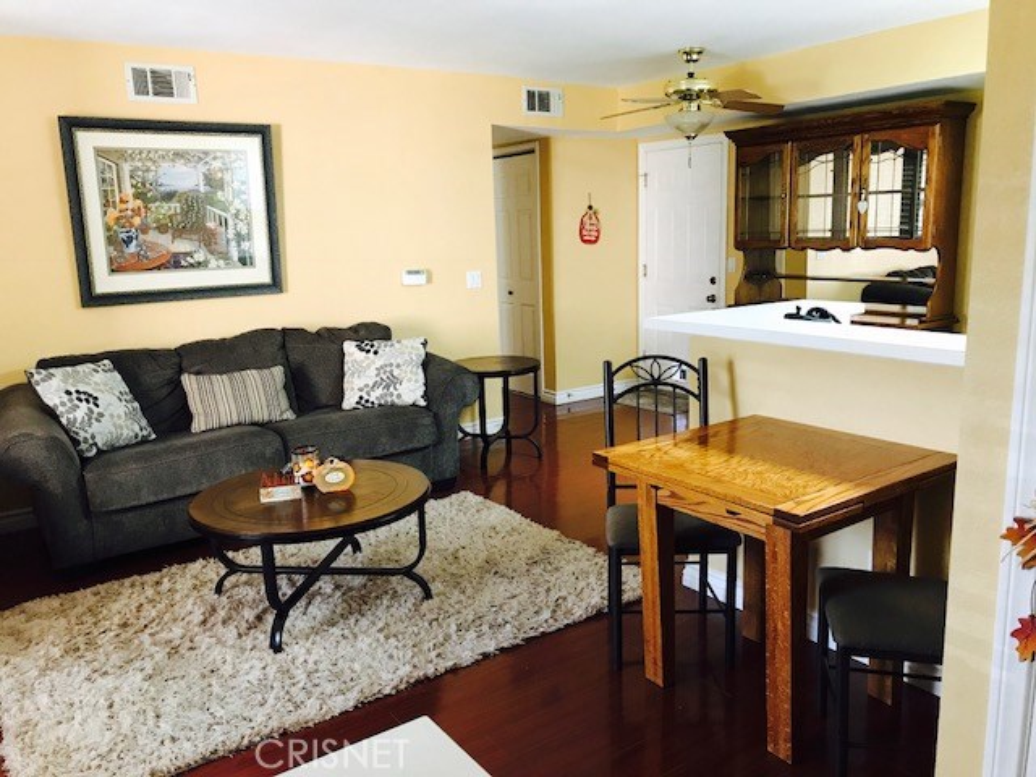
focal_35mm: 28
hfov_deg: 63.4
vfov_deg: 49.7
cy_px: 388
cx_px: 518
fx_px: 838
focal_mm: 3.99
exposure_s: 1/15
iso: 80
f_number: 1.8
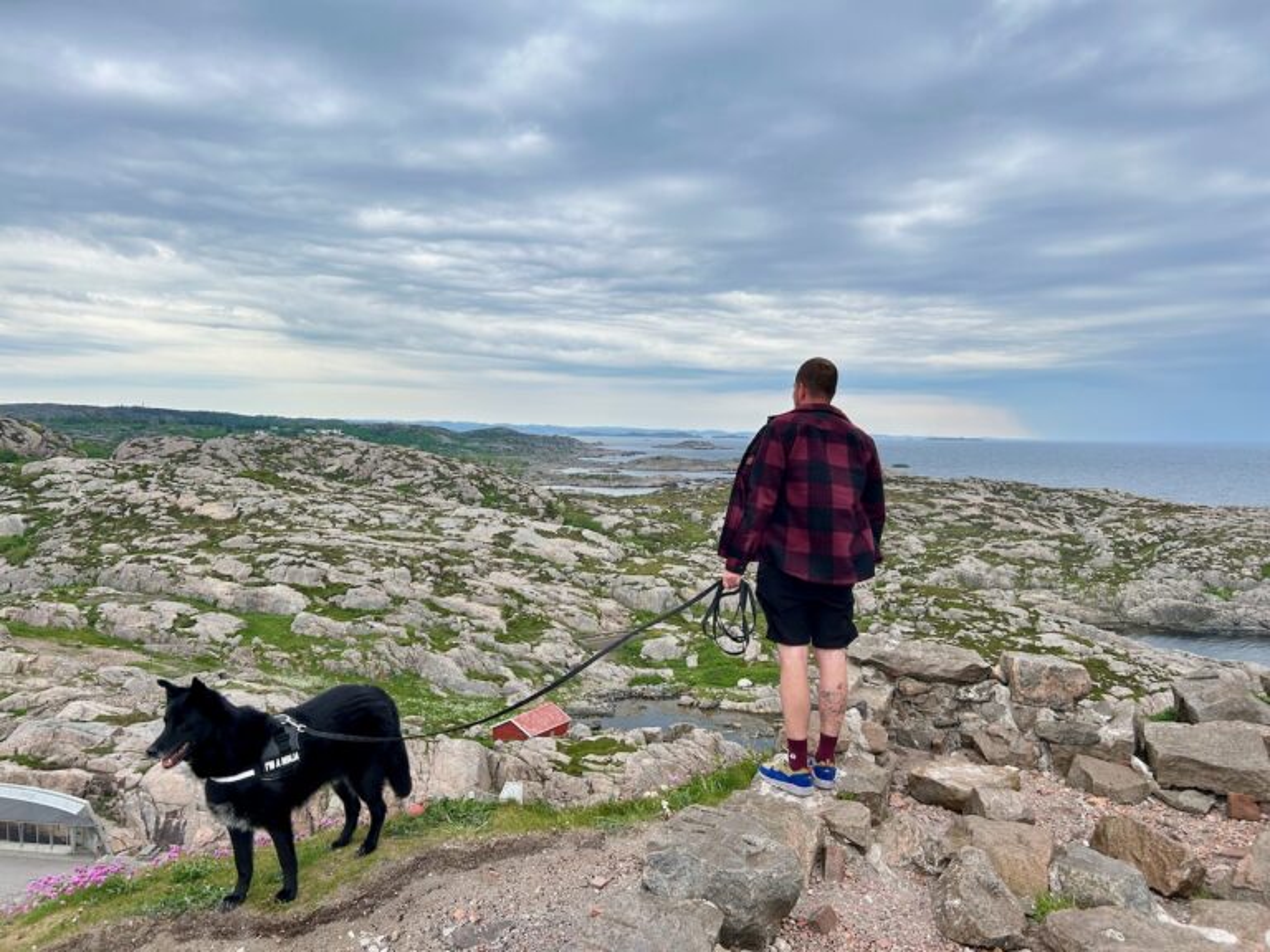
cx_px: 635
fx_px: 954
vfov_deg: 53.1
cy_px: 476
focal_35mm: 26
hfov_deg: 67.3
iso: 50
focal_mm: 5.7
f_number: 1.5
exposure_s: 1/853
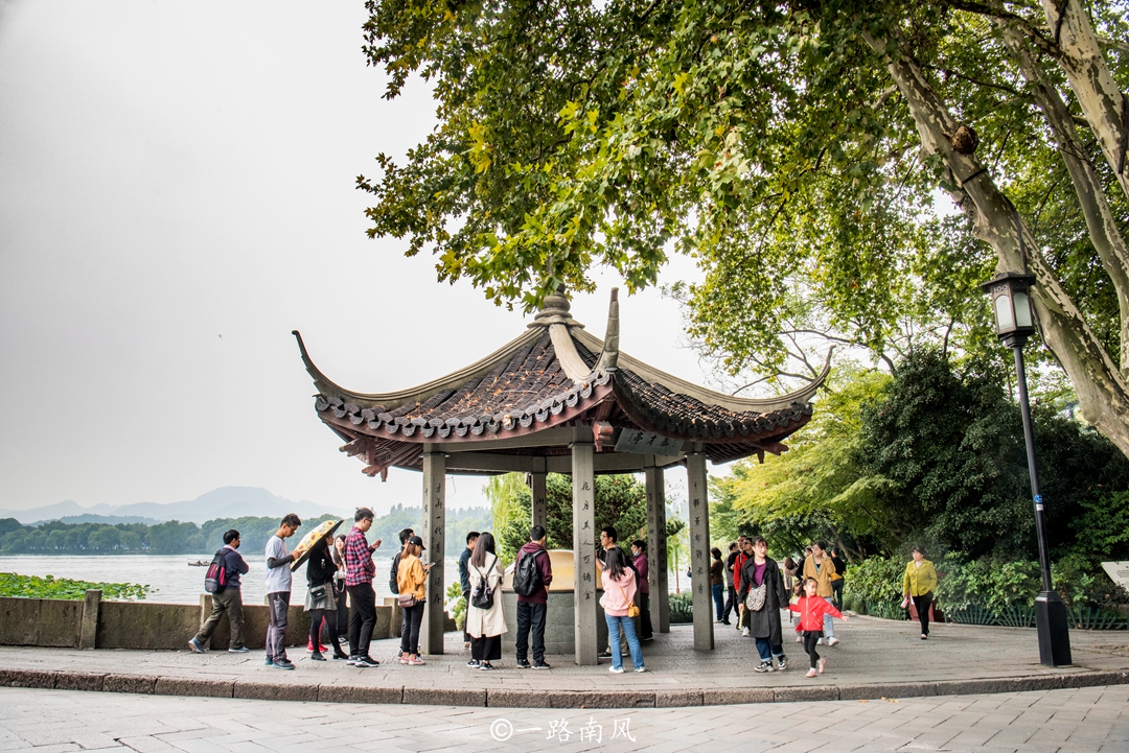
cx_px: 564
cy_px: 376
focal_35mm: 24
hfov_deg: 73.7
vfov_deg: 53.2
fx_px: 753
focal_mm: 24
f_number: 14
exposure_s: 1/100
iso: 400
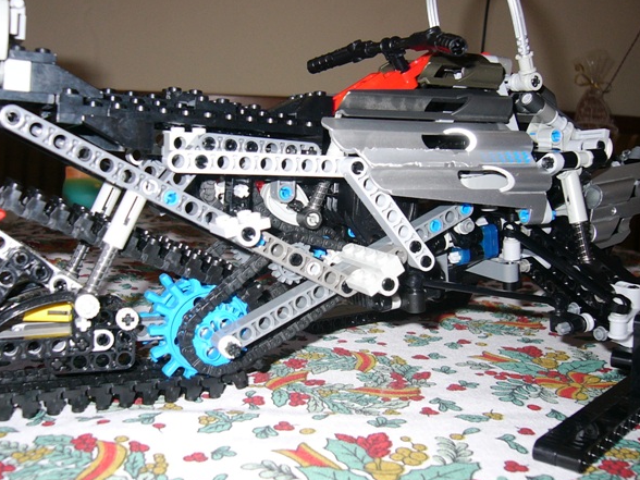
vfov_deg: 36.8
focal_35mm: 39
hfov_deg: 47.8
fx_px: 721
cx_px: 294
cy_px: 237
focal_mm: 5.8
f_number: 2.8
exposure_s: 1/60
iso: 100
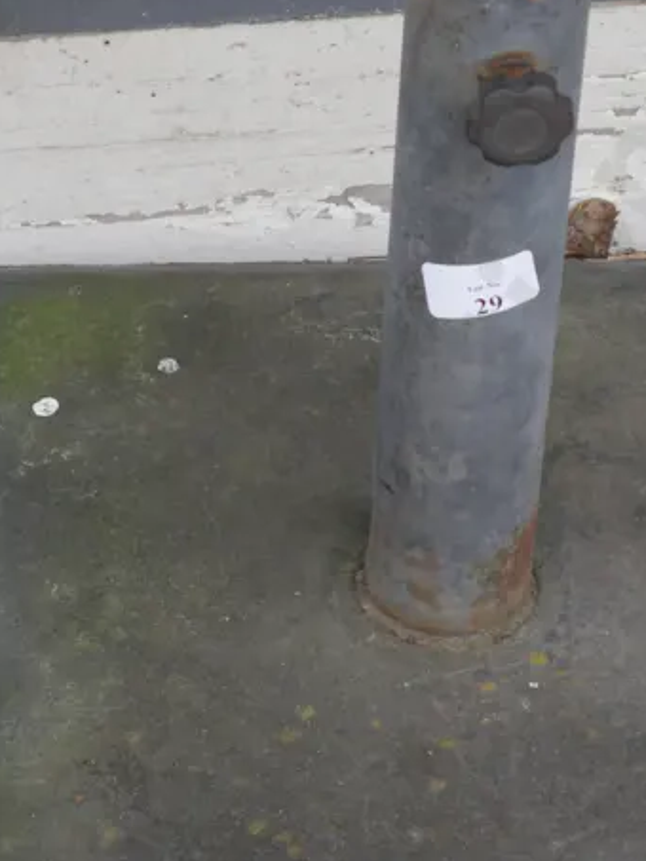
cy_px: 477
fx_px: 4725
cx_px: 417
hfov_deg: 7.8
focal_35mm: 190
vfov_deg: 10.4
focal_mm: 42
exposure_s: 1/100
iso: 400
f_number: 5.6
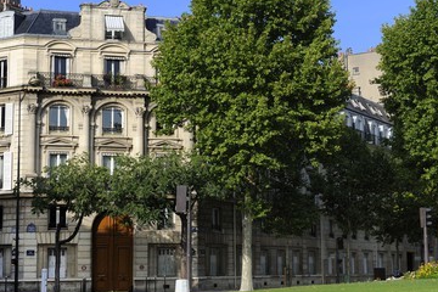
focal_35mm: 70
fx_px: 852
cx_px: 197
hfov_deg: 28.8
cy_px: 145
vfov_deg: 19.5
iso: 200
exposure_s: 1/160
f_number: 9
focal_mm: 60
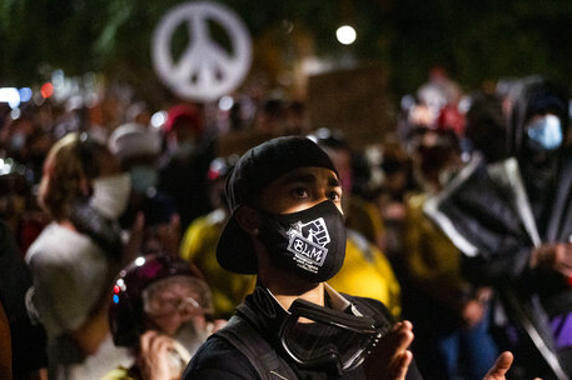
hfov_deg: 35.6
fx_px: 889
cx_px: 308
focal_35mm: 56
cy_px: 201
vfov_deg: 24.2
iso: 12800
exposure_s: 1/250
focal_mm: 50
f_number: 1.8
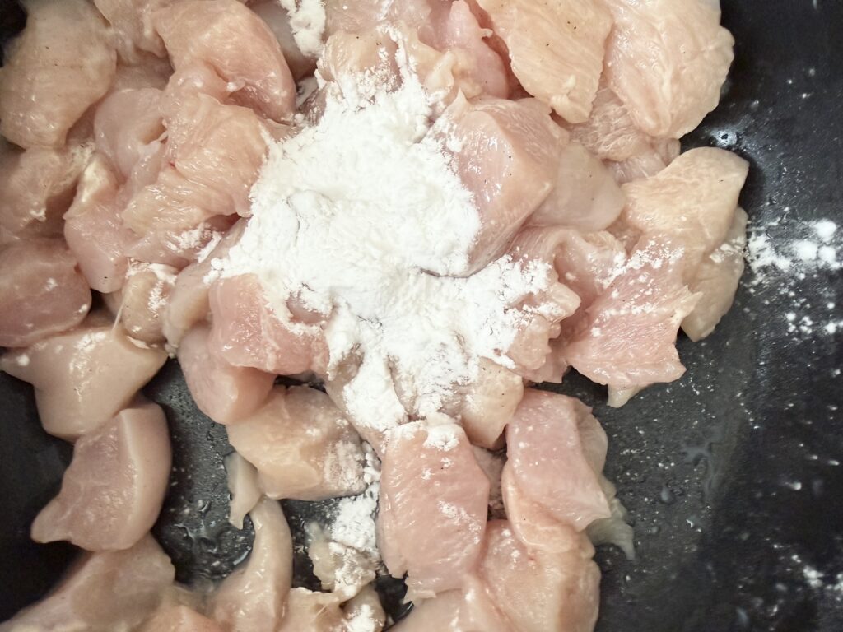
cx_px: 422
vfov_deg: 56.8
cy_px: 316
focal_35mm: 24
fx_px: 584
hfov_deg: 71.6
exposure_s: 1/79
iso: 320
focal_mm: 2.22
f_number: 2.2
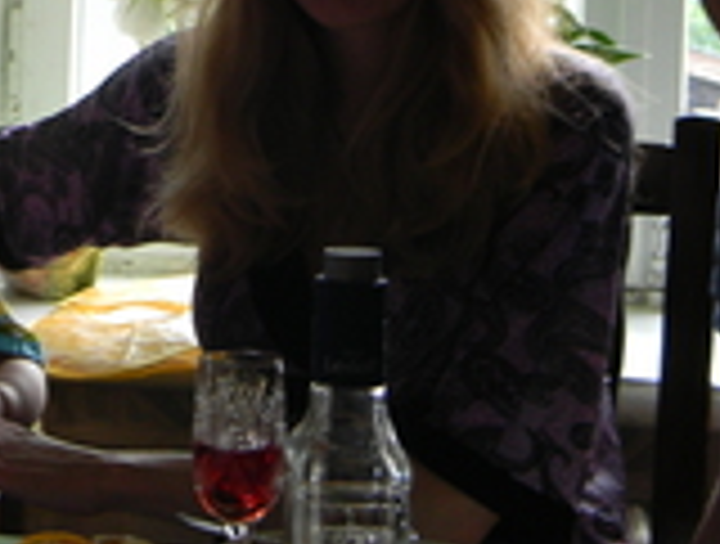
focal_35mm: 115
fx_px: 2399
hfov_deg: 16.6
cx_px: -54
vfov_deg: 12.7
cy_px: -49
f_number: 3.8
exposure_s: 1/30
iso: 100
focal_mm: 7.3
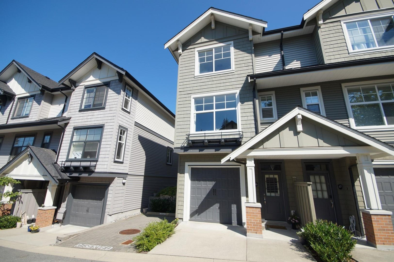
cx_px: 197
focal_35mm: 15
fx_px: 164
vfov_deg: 77.2
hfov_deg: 100.4
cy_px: 131
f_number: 8
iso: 100
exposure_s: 1/250
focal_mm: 10
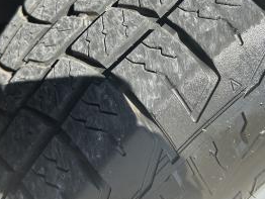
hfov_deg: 38.1
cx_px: 149
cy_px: 49
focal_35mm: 50
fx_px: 383
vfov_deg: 28.7
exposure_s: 1/1000
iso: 50
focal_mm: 5.7
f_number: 1.5
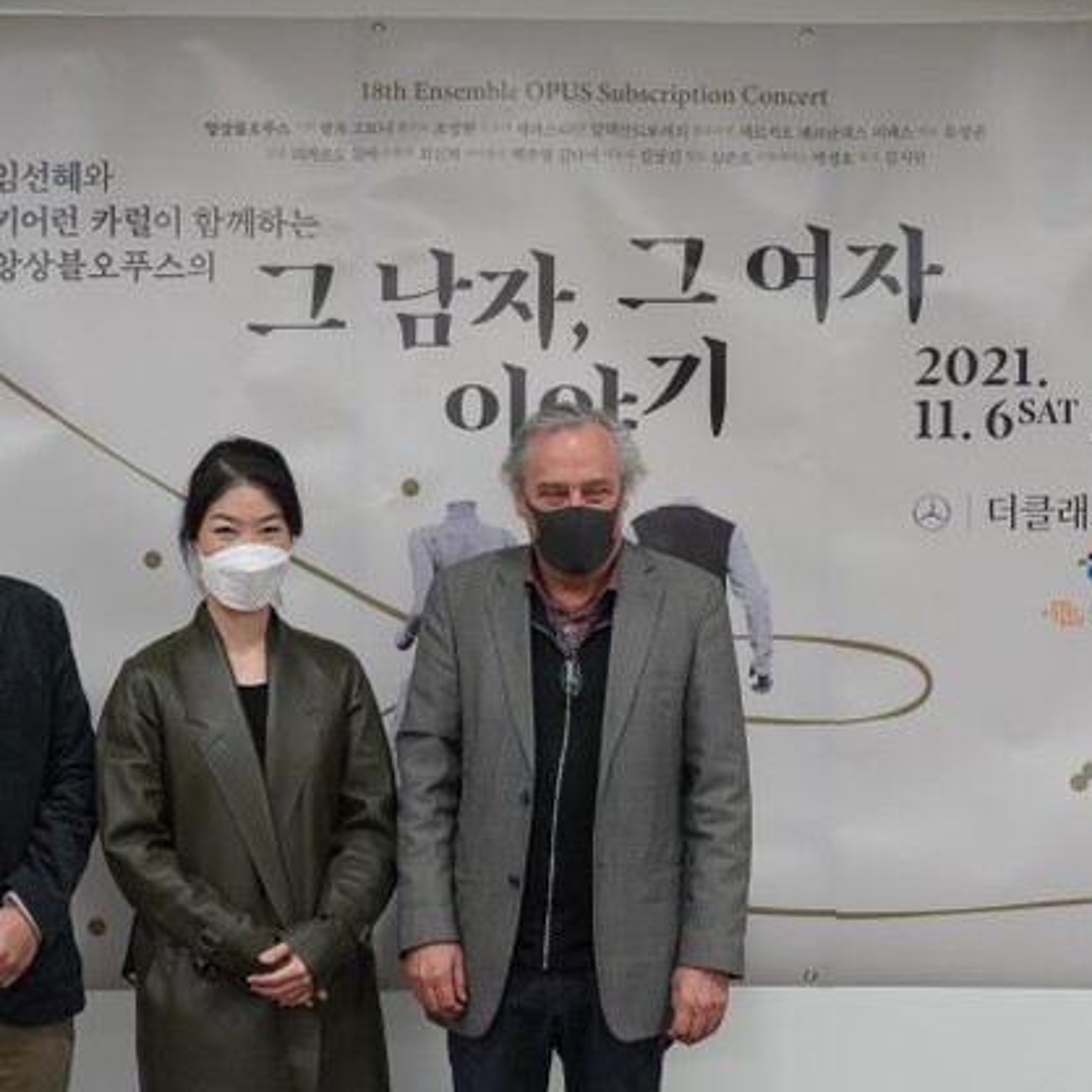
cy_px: 541
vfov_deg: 26.5
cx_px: 500
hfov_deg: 26.5
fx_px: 2320
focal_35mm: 65
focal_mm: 50
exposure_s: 1/160
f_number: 4
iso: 2000
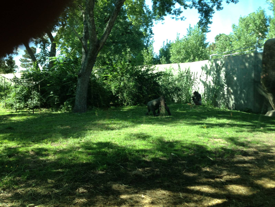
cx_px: 138
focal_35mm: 33
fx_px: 262
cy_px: 104
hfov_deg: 55.4
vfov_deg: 42.9
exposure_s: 1/171
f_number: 2.4
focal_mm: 4.13
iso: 50
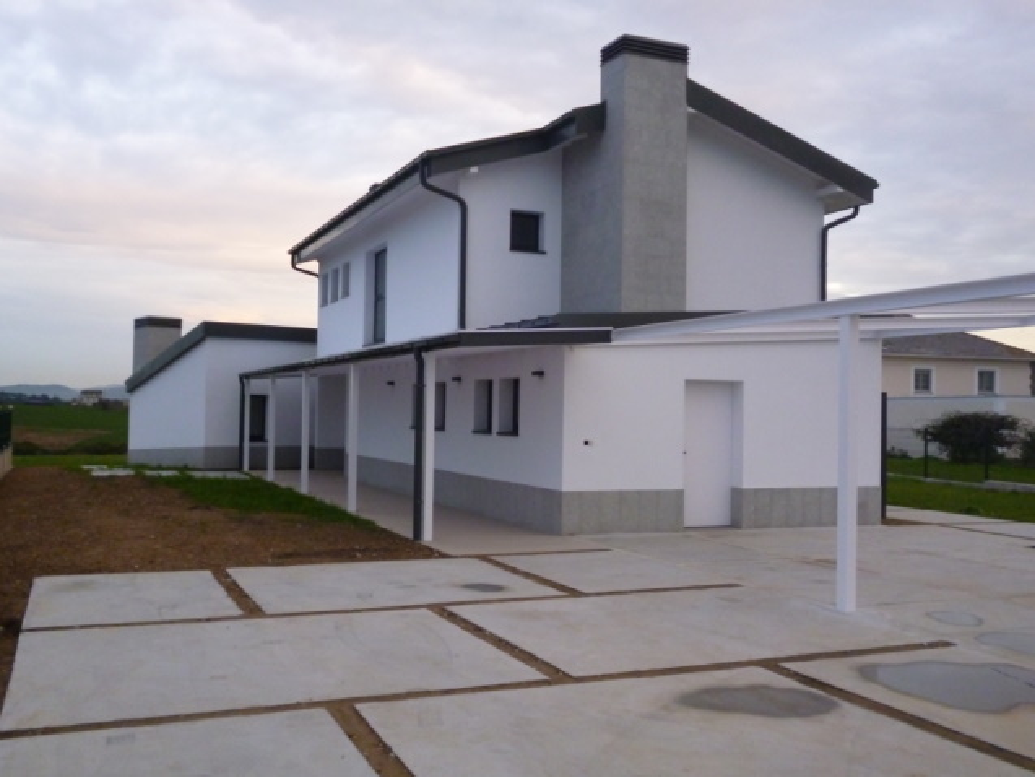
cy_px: 388
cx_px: 518
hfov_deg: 56.8
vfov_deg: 44.2
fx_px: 957
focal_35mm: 32
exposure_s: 1/30
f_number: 3.3
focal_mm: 5.7
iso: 400
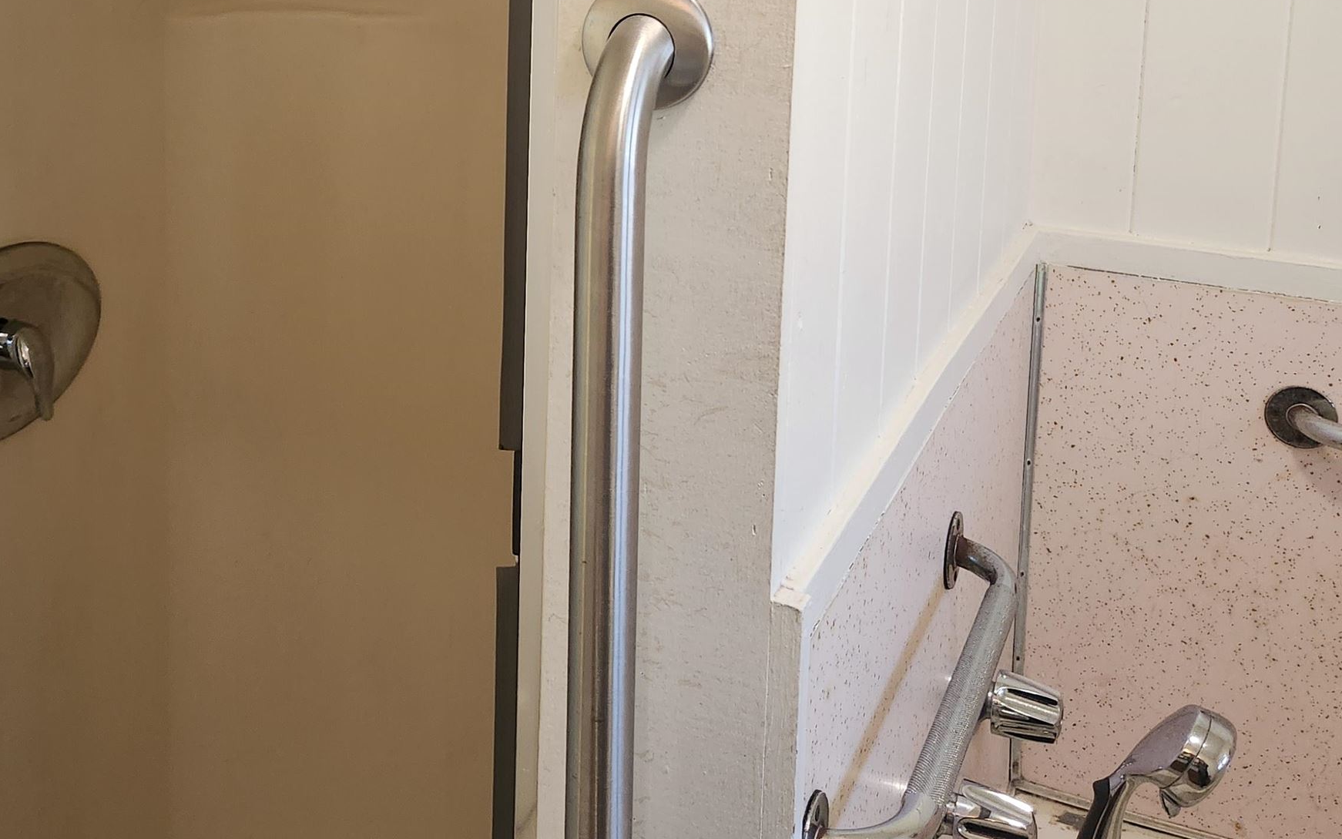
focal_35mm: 43
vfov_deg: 28.6
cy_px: 75
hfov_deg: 45.4
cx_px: 430
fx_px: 1573
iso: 320
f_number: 1.8
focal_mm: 5.4
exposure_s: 1/120
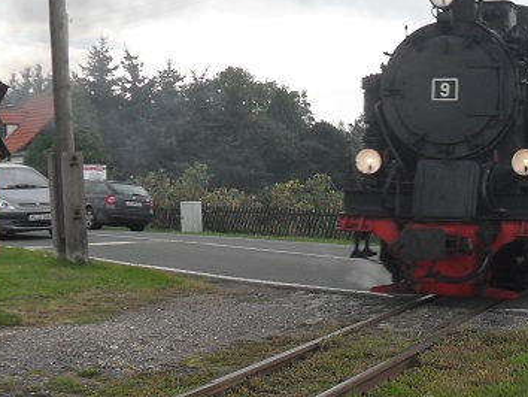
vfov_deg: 18.6
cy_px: 260
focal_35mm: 79
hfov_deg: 24.3
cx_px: 415
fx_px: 1206
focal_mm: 6.2
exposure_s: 1/60
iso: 100
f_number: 8.9
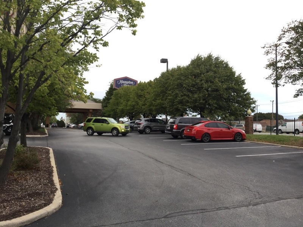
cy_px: 114
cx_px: 152
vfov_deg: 45.4
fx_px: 271
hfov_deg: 58.4
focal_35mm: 31
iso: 32
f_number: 2.4
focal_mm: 3.3
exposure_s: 1/120
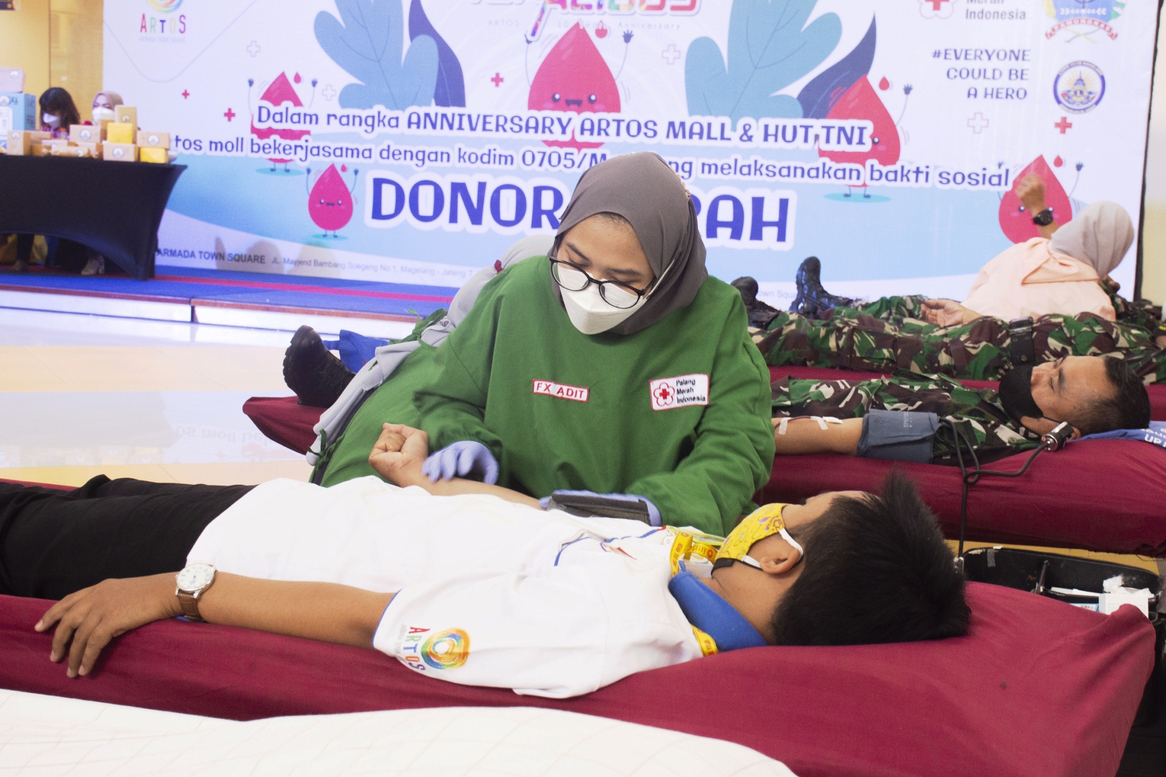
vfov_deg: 23.4
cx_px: 628
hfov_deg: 34.5
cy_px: 358
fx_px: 1879
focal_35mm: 58
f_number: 6.3
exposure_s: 1/40
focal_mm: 32
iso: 1000
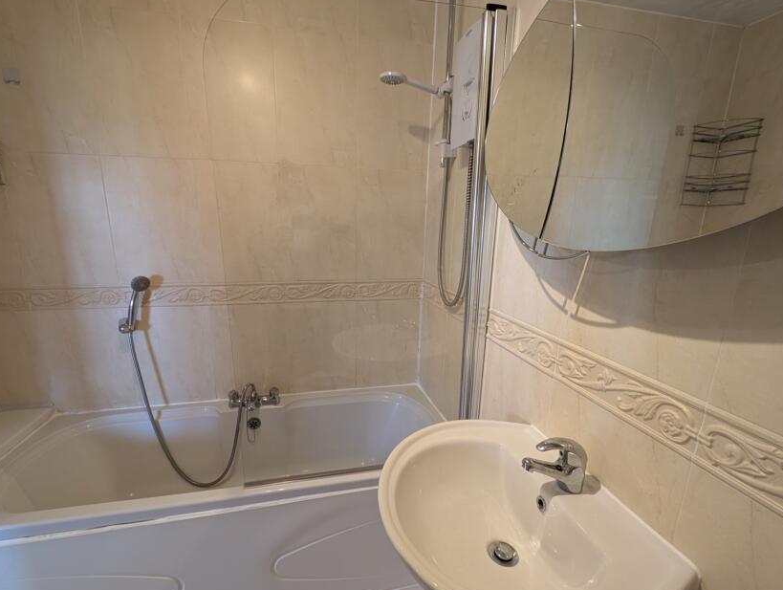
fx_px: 340
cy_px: 315
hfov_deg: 98.0
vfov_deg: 81.8
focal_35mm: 15
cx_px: 377
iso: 147
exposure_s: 1/44.4
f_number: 1.95
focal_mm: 2.23
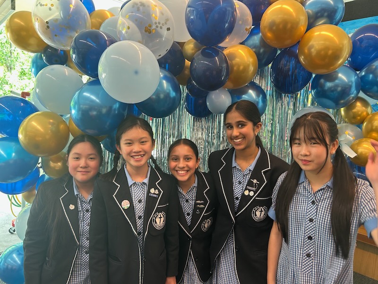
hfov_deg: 67.3
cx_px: 189
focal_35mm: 26
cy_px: 142
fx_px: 284
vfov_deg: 53.1
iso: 100
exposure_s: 1/50
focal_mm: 5.7
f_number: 1.5
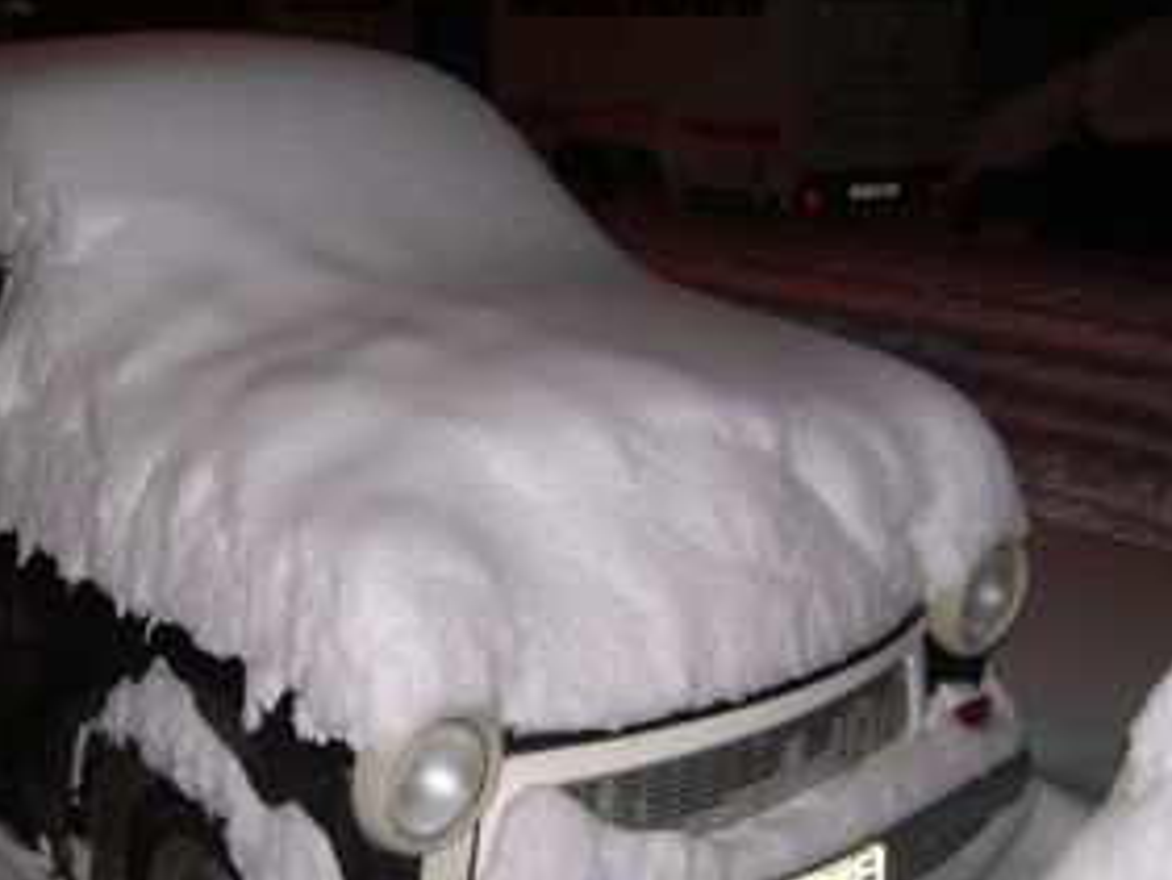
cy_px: 442
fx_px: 1829
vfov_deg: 27.1
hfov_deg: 35.3
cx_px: 413
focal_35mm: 54
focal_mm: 6.3
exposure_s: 1/60
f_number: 2.8
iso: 100
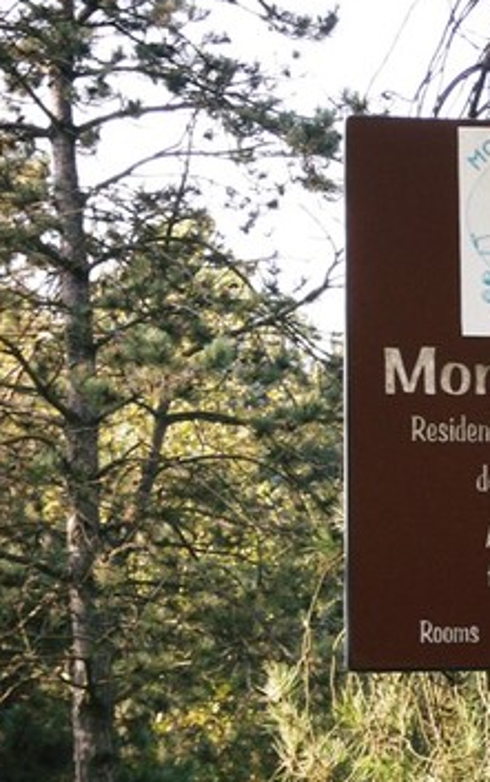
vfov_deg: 16.6
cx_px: 543
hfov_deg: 10.3
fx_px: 2689
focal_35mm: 126
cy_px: 382
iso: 100
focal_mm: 14
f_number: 4.6
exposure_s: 1/50
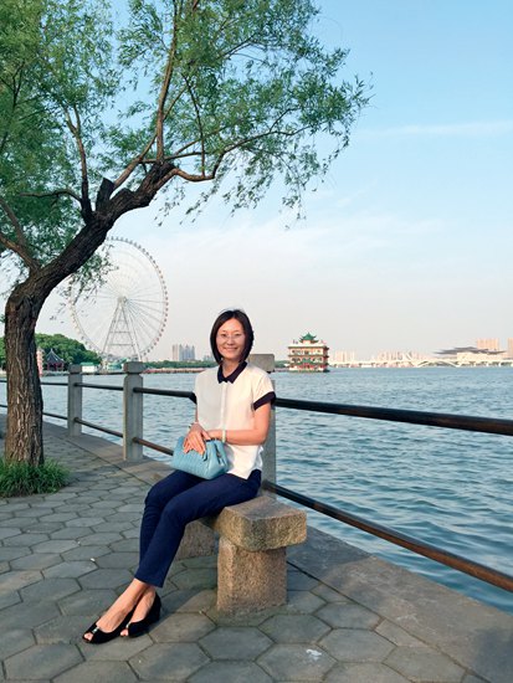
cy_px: 342
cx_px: 256
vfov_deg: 61.6
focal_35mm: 29
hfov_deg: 48.3
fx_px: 573
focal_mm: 4.15
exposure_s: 1/879
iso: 32
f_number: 2.2
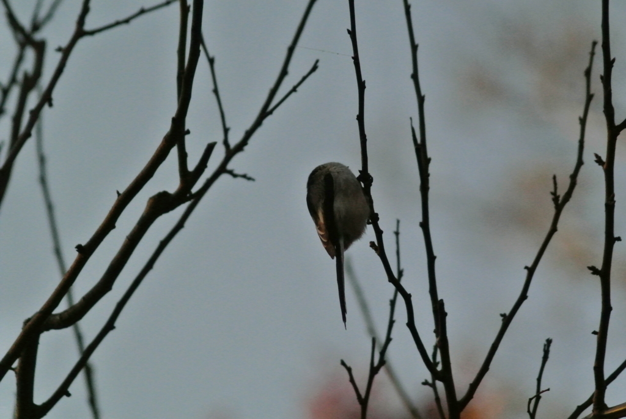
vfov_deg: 4.2
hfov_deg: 6.3
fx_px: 5727
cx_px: 313
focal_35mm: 329
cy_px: 210
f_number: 5
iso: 3200
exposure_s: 1/13000
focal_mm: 122
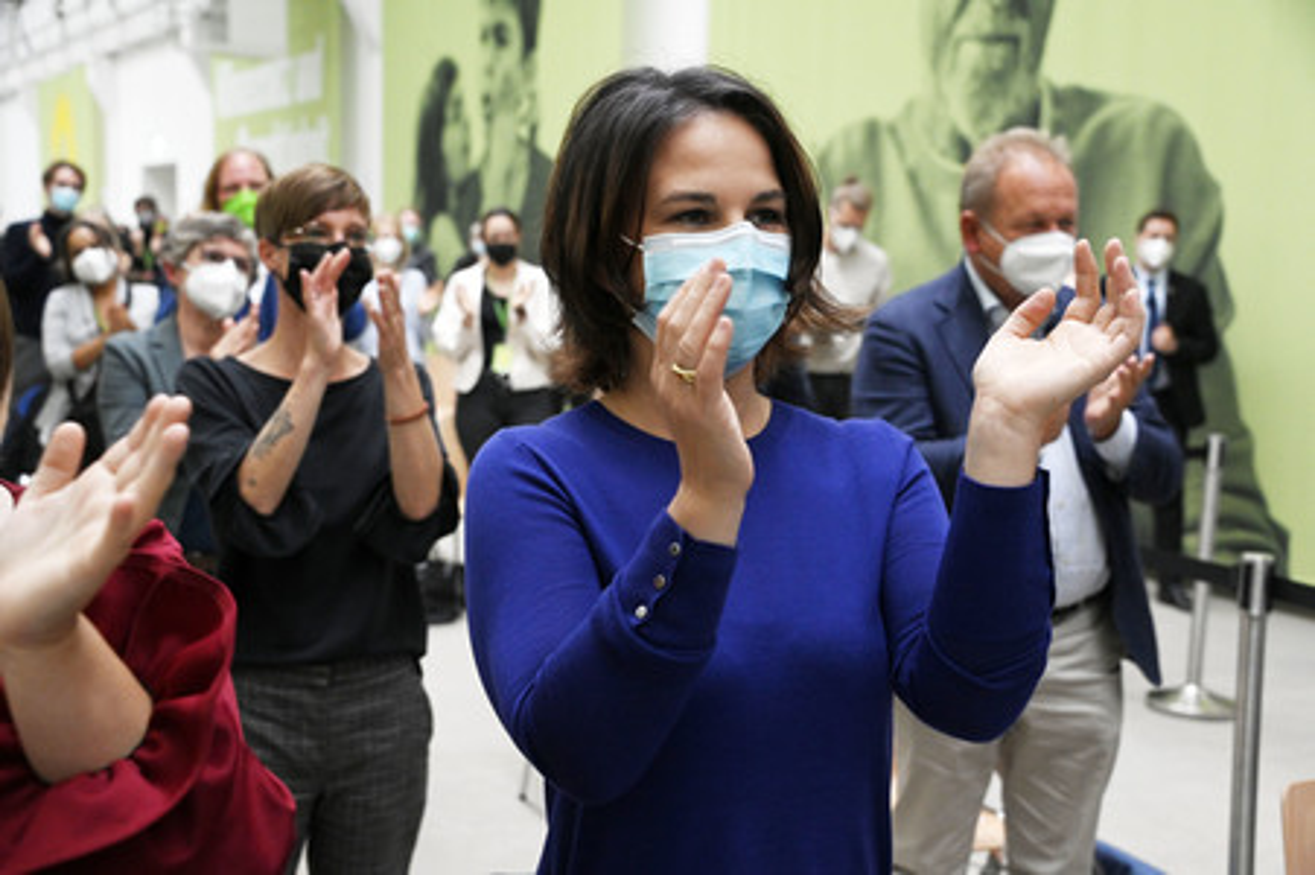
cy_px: 438
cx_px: 658
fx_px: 1825
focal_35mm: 50
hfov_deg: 39.6
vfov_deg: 27.0
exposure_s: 1/500
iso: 4000
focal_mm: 50
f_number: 5.6
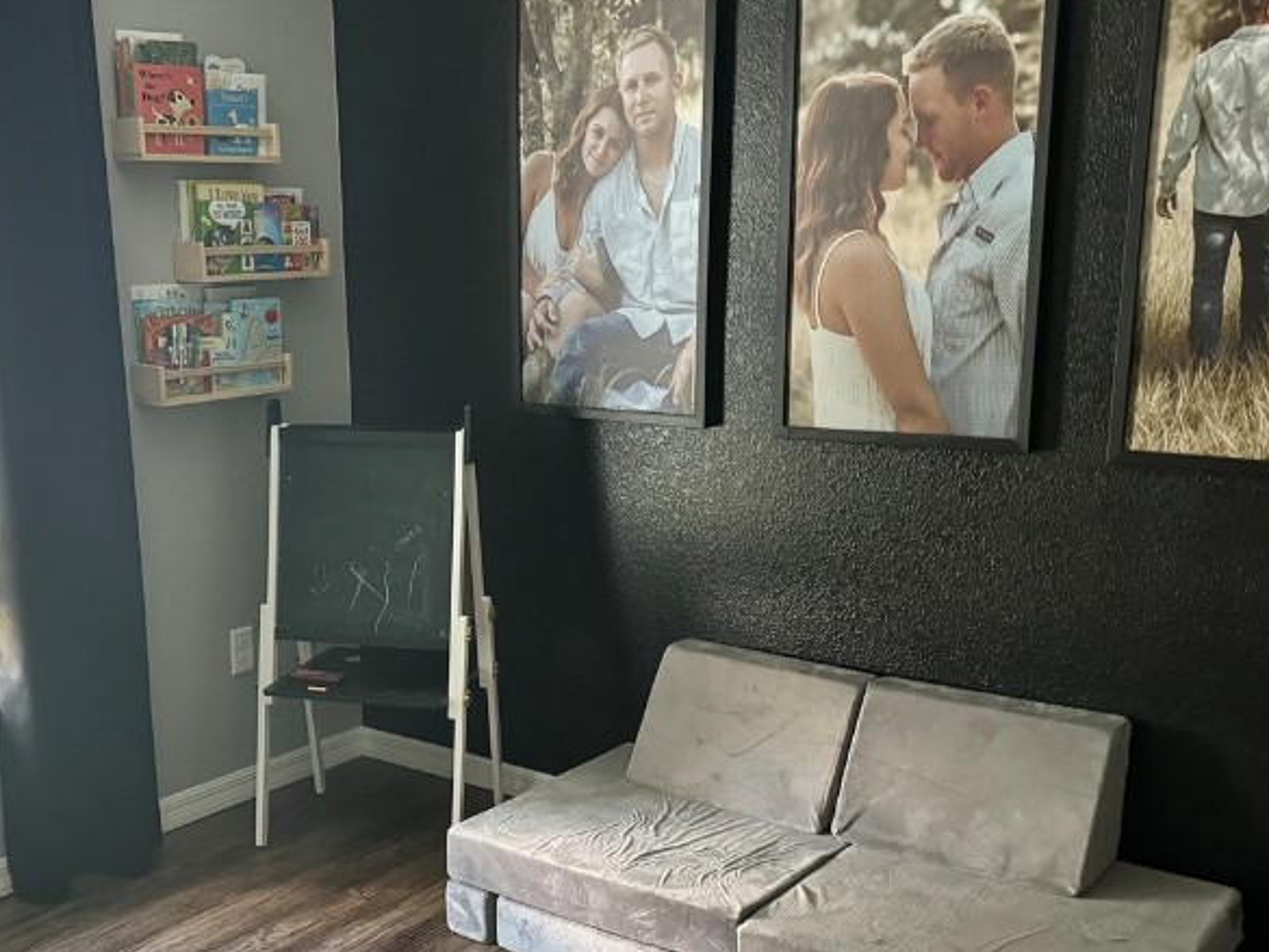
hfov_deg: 44.5
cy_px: 644
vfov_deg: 34.0
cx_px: 499
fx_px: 1540
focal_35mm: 42
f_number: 1.78
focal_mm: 6.76
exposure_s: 1/40
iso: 800
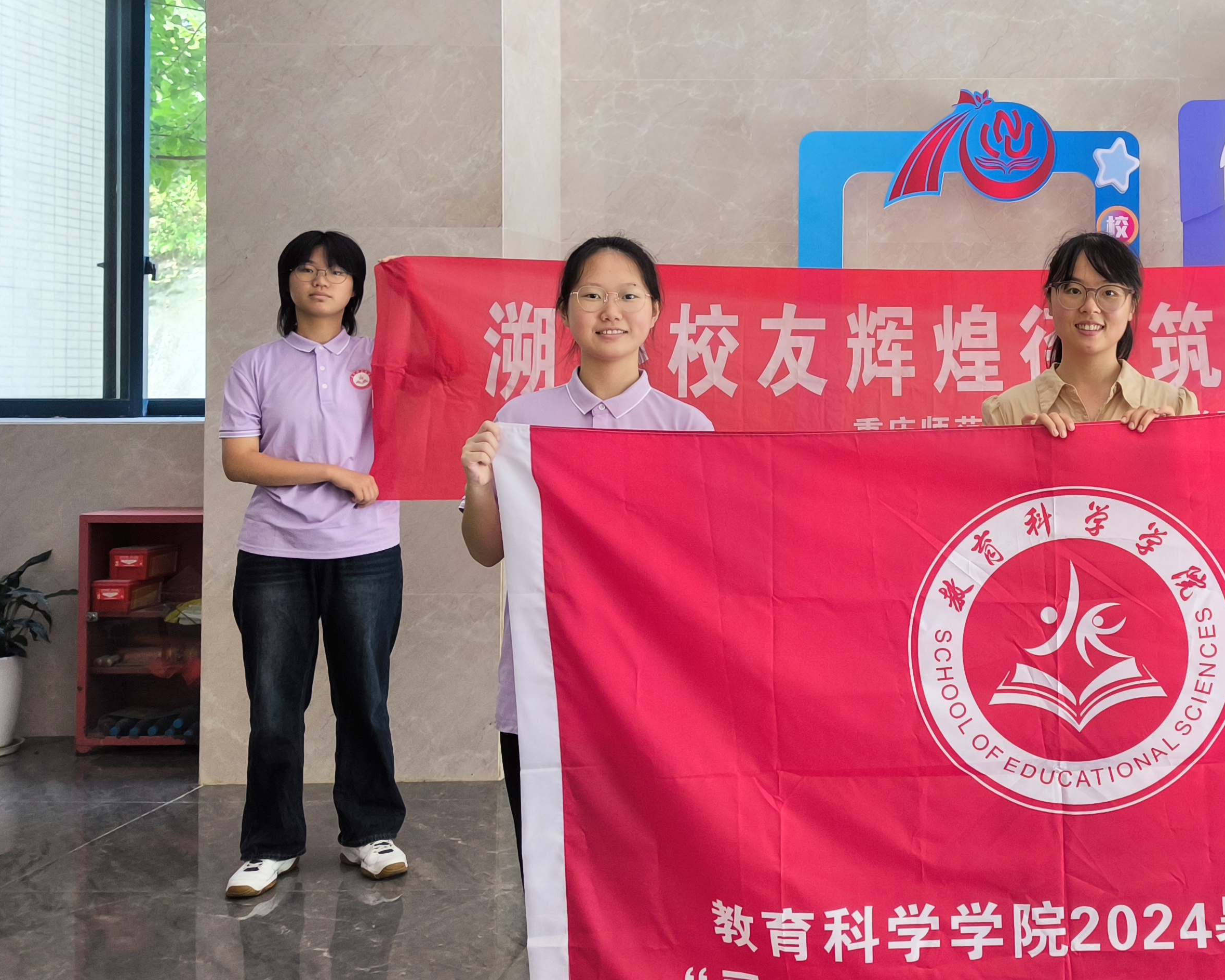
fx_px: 1414
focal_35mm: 39
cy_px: 340
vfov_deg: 37.9
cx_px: 1019
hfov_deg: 44.1
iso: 400
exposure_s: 1/99.9
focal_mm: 5.35
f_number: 1.7
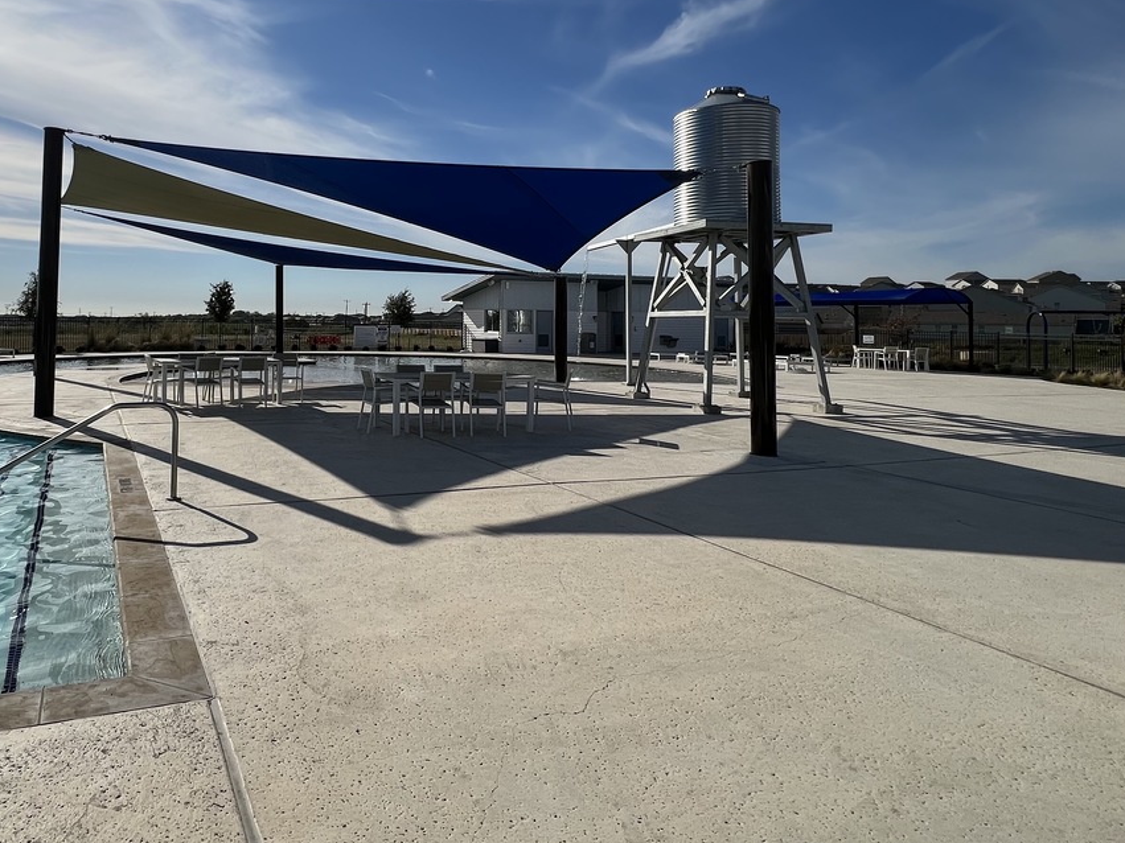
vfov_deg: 60.0
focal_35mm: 22
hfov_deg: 74.2
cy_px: 297
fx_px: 715
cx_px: 381
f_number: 1.8
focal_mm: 1.57
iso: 32
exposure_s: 1/3534
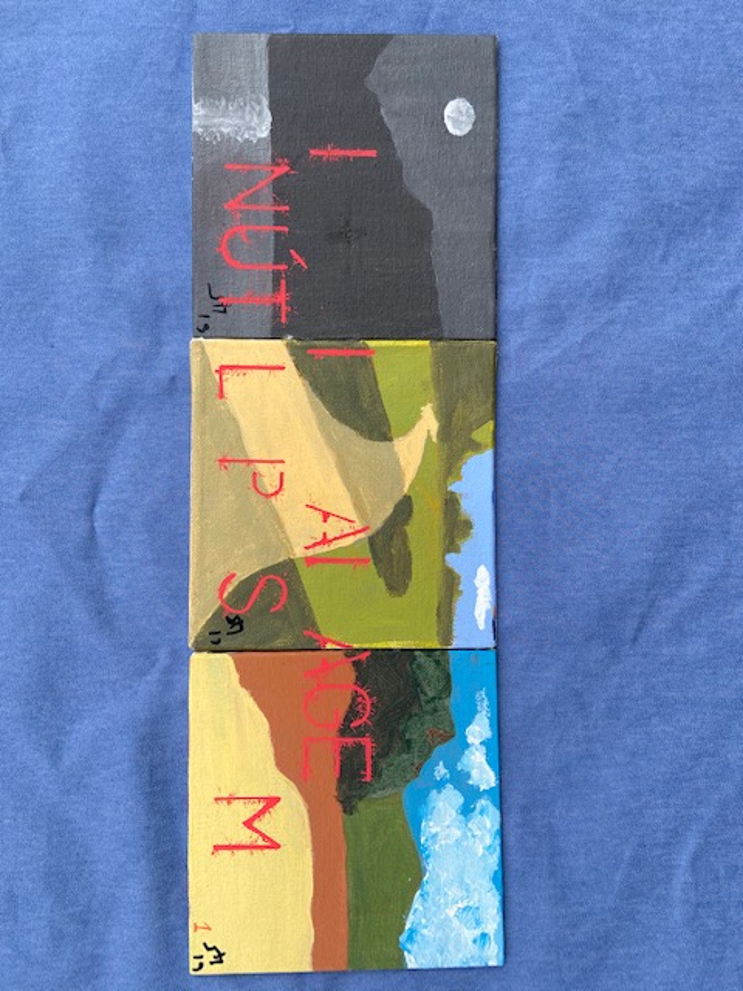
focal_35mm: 26
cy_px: 496
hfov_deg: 53.1
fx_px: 744
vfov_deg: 67.3
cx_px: 372
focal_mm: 4.25
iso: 32
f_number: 1.8
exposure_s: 1/920
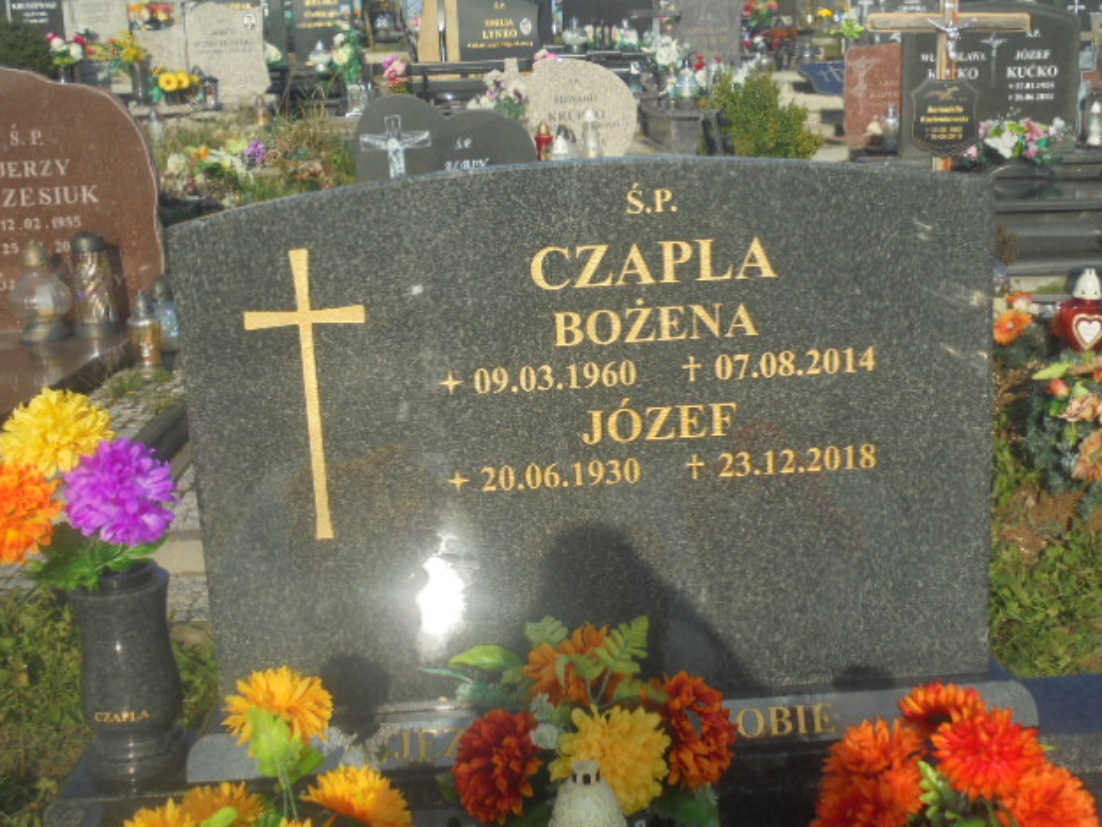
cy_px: 411
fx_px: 1401
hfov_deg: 42.9
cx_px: 547
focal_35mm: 44
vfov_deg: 32.9
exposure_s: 1/640
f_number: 4.5
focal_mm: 7.8
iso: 100
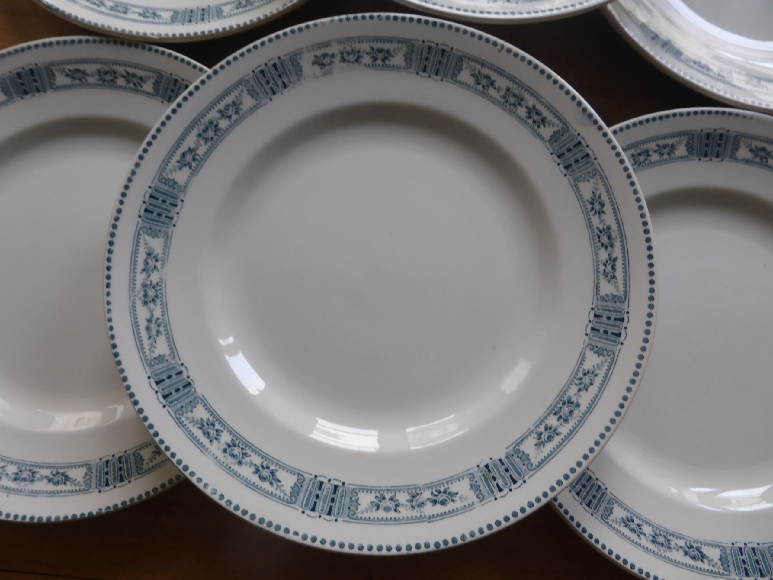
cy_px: 290
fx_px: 558
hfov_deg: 69.4
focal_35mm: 25
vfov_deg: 54.9
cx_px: 386
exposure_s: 1/60
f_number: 3.3
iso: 125
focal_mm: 4.3
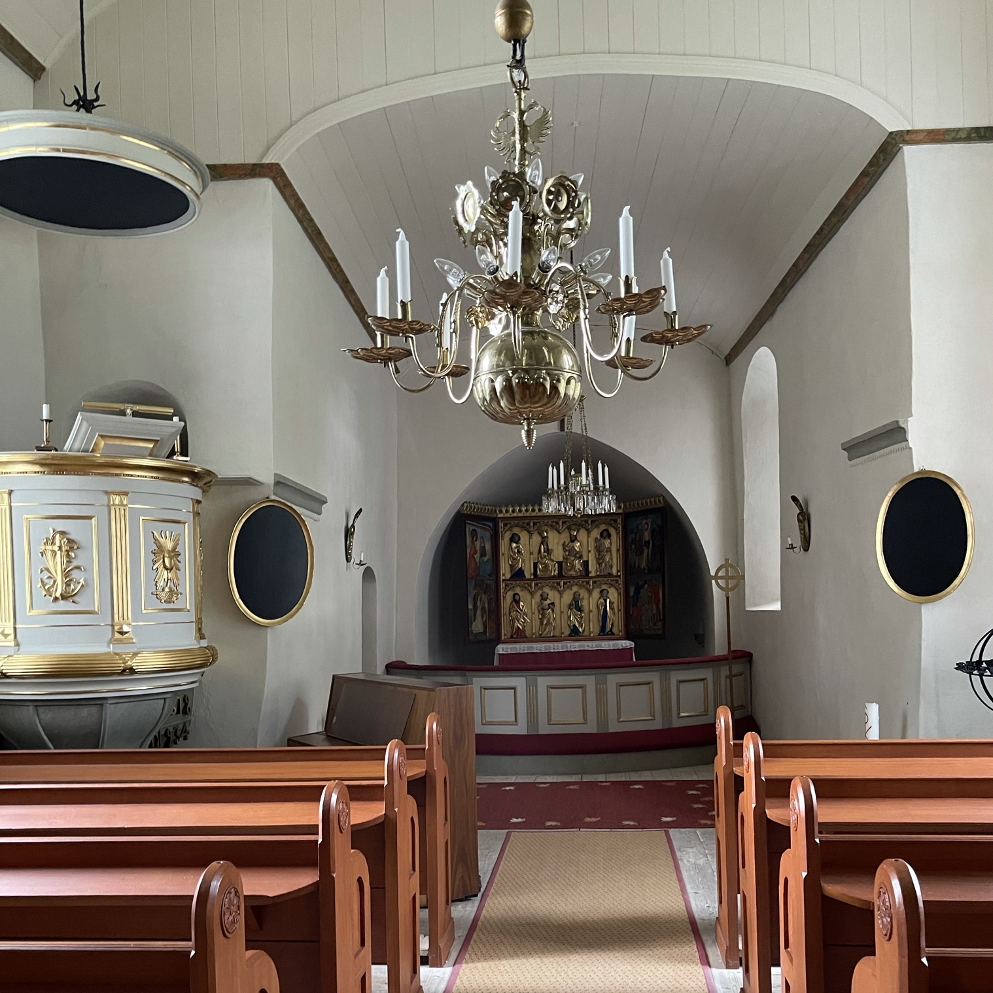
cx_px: 500
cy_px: 638
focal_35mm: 31
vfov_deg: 51.8
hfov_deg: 52.5
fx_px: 1006
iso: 500
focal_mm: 5.1
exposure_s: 1/47
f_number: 1.6
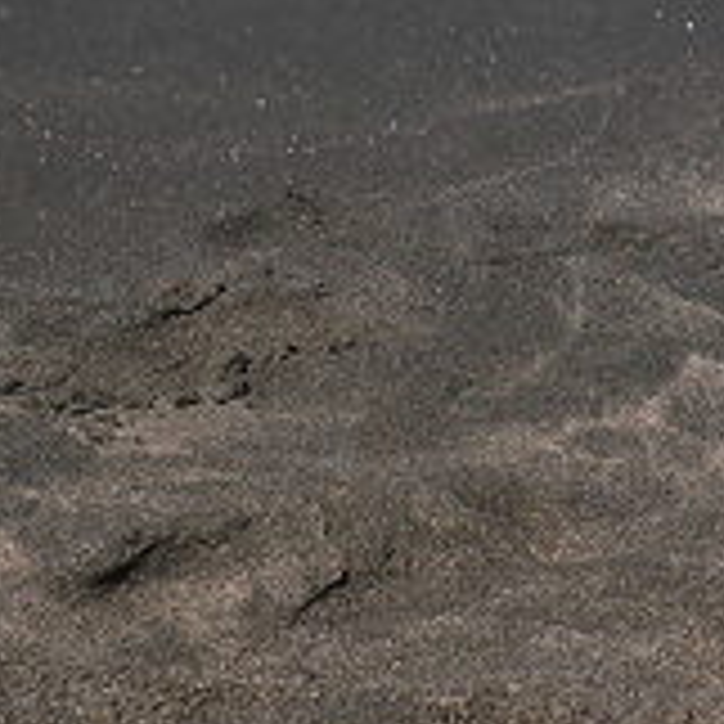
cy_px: -79
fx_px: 2698
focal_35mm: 114
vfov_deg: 14.9
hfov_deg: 15.2
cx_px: 522
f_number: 3.2
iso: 200
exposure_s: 1/1000
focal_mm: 24
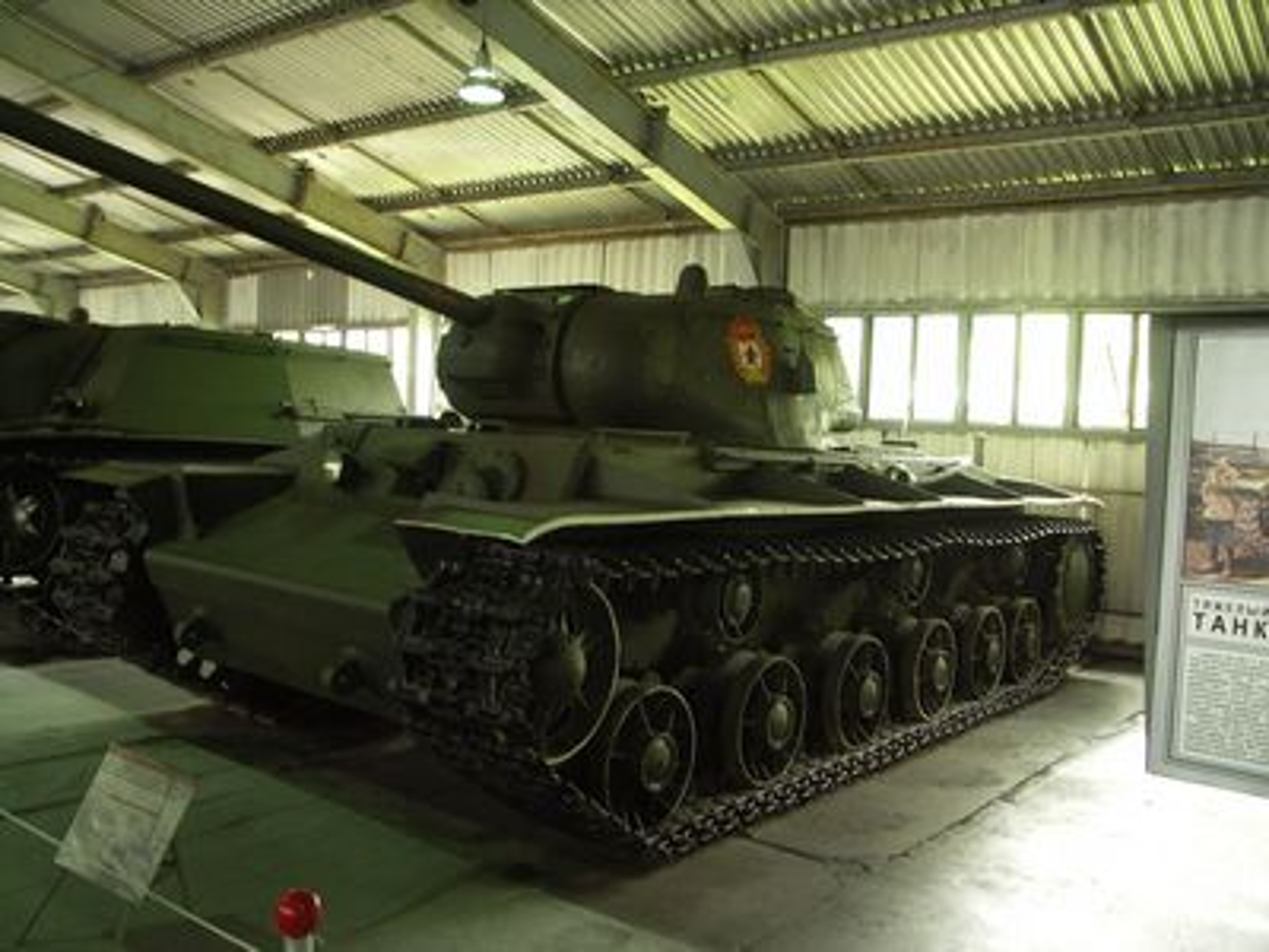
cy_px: 476
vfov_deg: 46.8
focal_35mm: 30
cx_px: 634
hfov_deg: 60.0
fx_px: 1100
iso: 125
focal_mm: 7.8
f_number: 2.8
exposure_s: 1/6
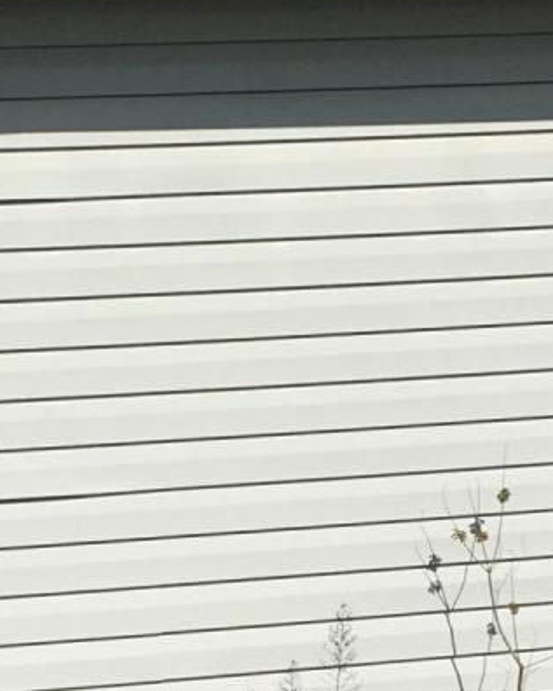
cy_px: 757
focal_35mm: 143
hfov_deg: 10.8
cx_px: 223
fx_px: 2924
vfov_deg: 13.2
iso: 25
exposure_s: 1/3846
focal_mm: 4.15
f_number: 2.2
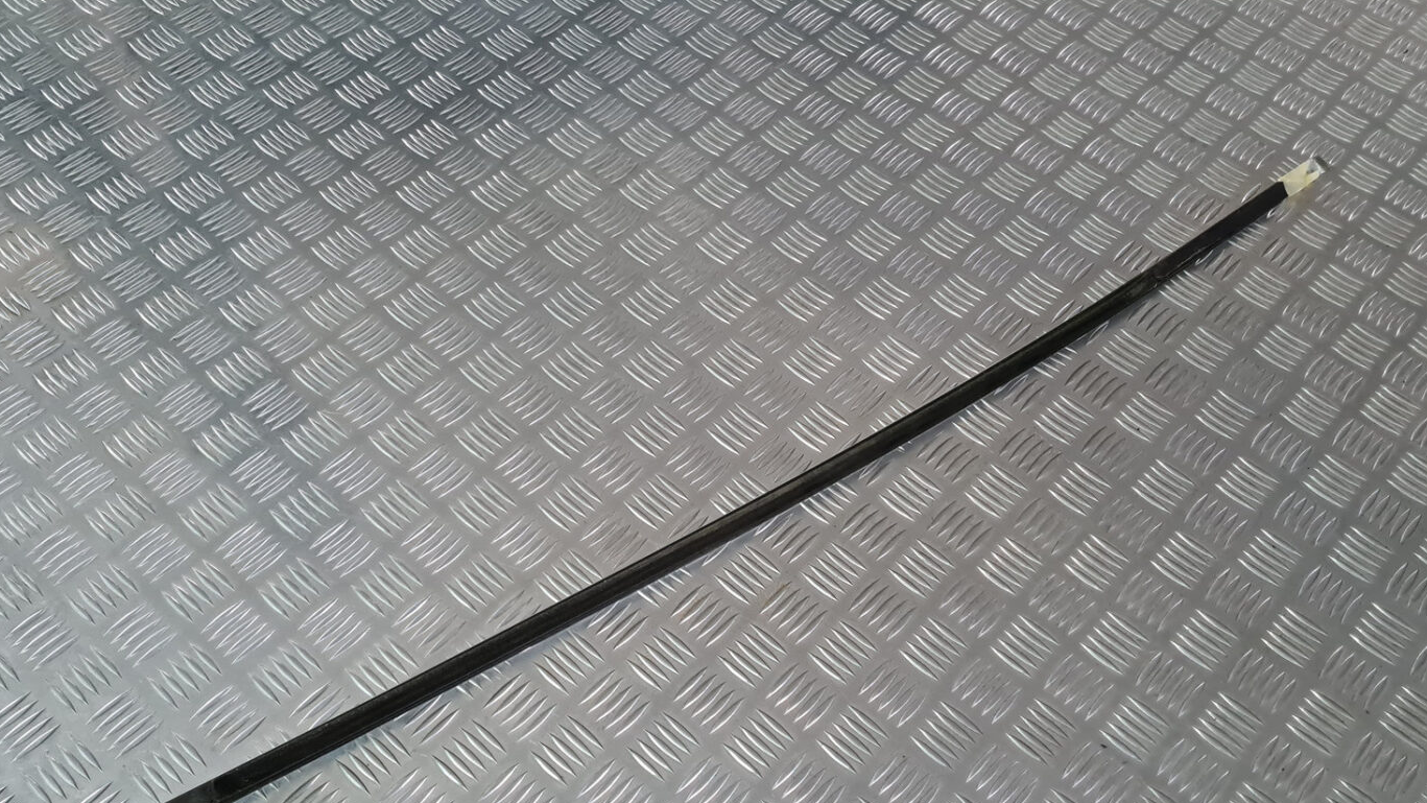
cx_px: 703
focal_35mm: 29
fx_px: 1097
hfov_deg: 66.1
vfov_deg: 39.9
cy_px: 504
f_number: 1.8
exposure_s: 1/50
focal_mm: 5.4
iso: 500
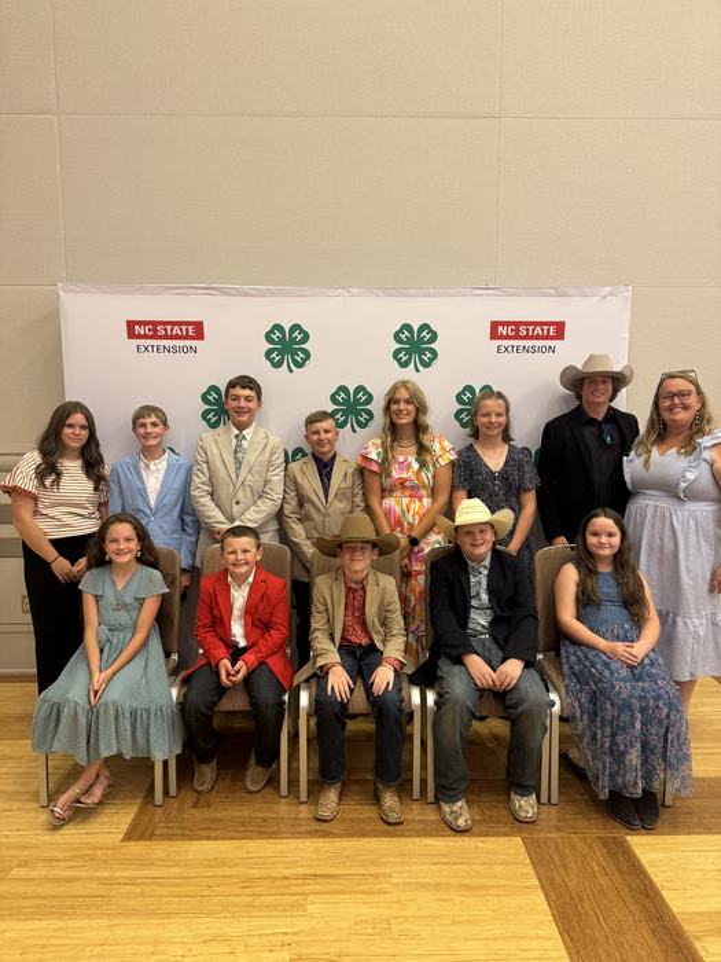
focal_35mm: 24
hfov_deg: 56.8
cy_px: 481
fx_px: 667
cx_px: 360
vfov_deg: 71.6
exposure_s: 1/60
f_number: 1.78
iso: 320
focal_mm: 6.76
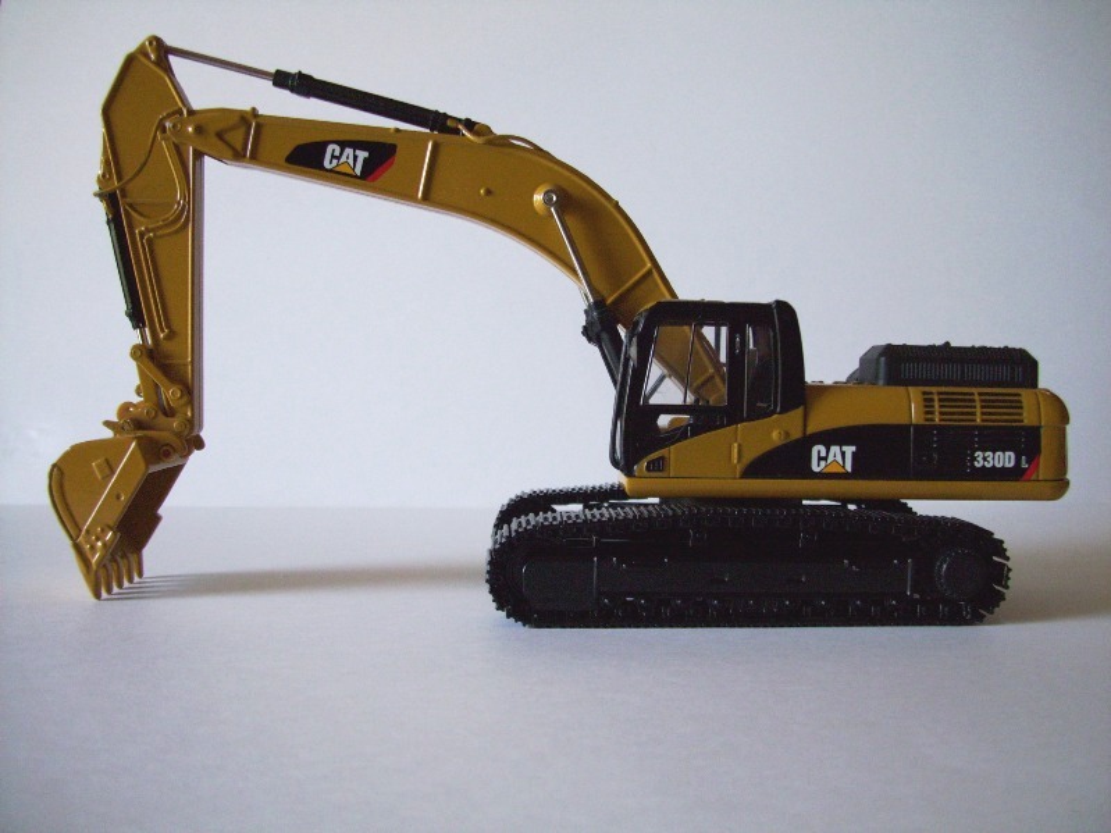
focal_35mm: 34
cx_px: 556
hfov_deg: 54.0
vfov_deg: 41.8
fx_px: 1091
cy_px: 416
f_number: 2.9
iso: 160
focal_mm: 5.7
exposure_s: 1/25
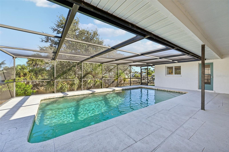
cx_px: 114
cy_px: 76
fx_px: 89
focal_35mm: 14
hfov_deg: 104.3
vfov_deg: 81.1
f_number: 8
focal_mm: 14
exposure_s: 1/400
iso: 400
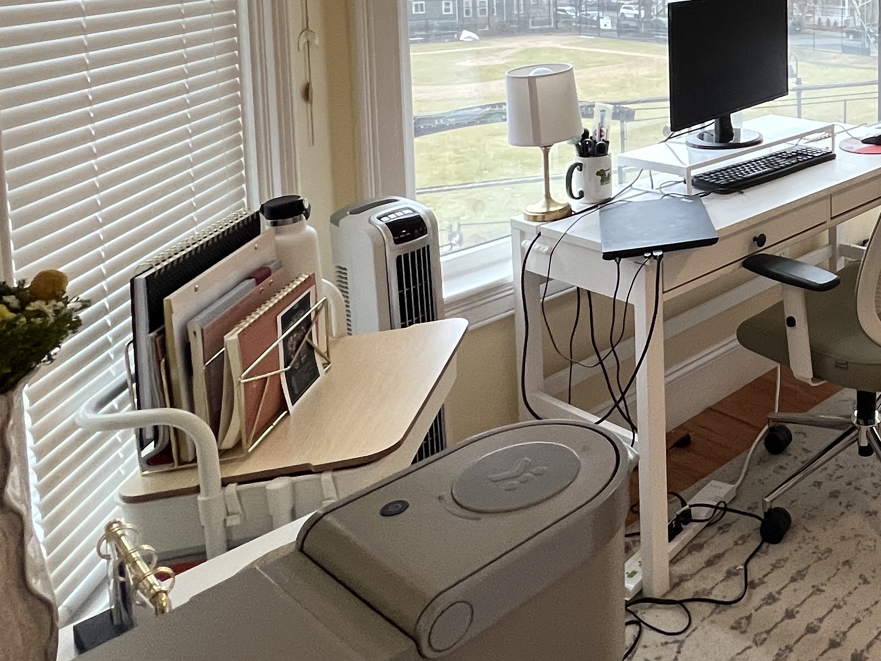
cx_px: 951
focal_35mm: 33
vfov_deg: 38.6
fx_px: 840
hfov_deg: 43.8
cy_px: 16
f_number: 1.8
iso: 250
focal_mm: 1.57
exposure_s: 1/60
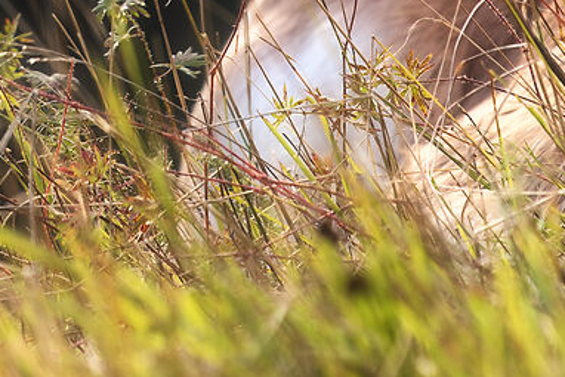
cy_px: -609
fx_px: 16265
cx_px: -138
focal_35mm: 1036
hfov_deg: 2.0
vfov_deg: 1.3
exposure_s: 1/320
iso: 64
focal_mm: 165
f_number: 4
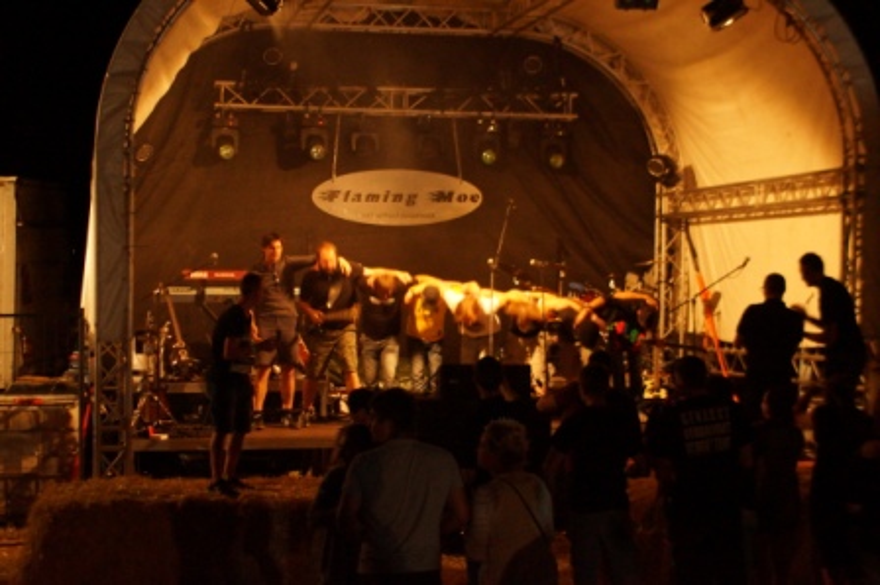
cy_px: 292
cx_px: 440
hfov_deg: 27.0
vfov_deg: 18.2
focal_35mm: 75
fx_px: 1832
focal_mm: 50
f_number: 4.5
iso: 3200
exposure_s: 1/20
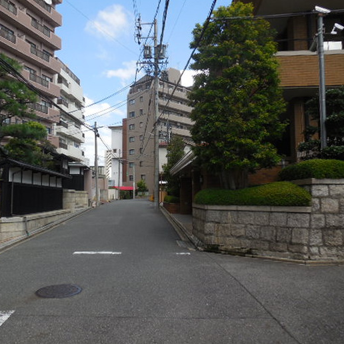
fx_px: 337
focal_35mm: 30
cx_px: 141
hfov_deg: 53.7
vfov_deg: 54.0
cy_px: 171
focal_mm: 4.5
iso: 125
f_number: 3.1
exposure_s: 1/1000
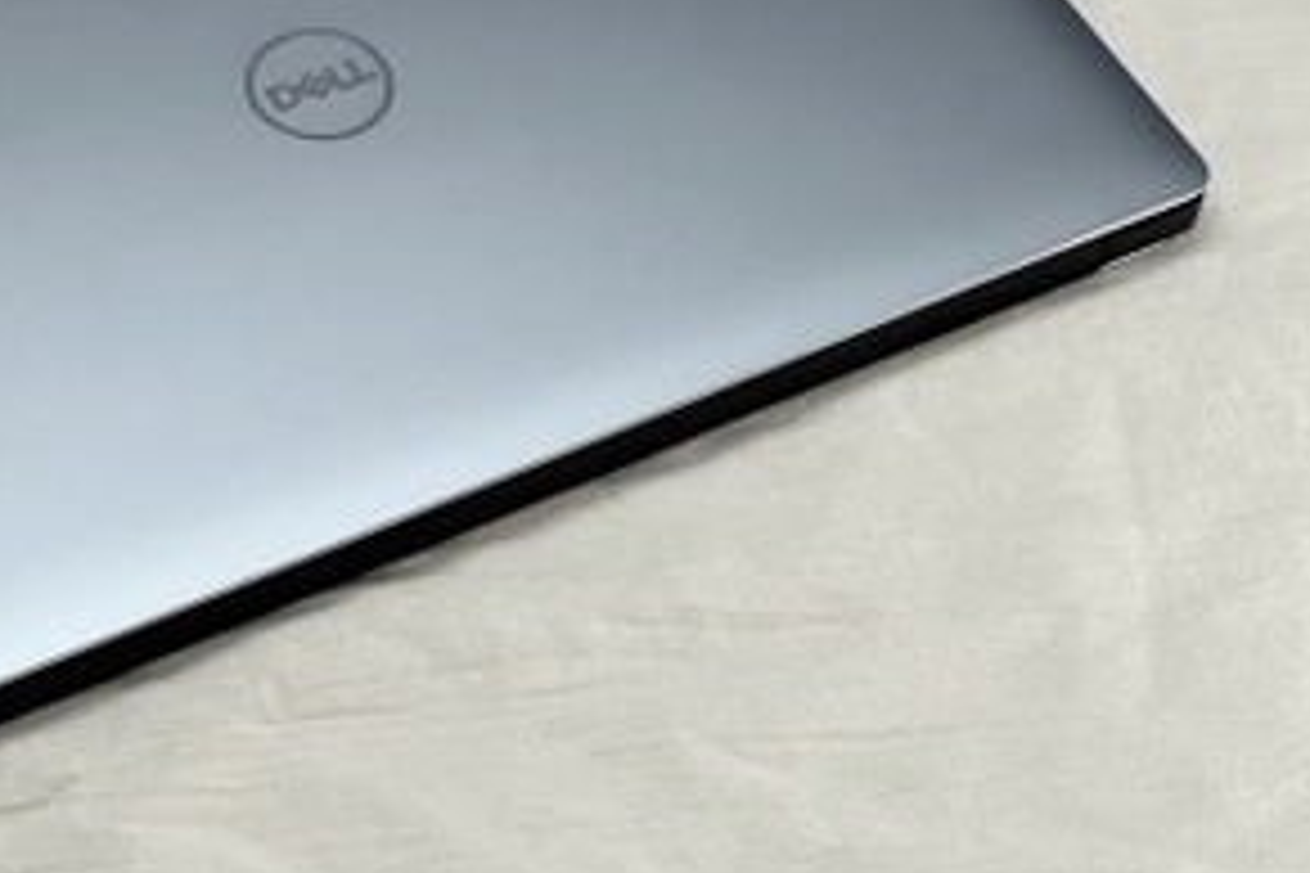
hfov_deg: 15.5
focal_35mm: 132
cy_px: 126
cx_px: 338
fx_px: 4803
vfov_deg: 10.3
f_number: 2.8
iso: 160
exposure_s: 1/99
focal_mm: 9
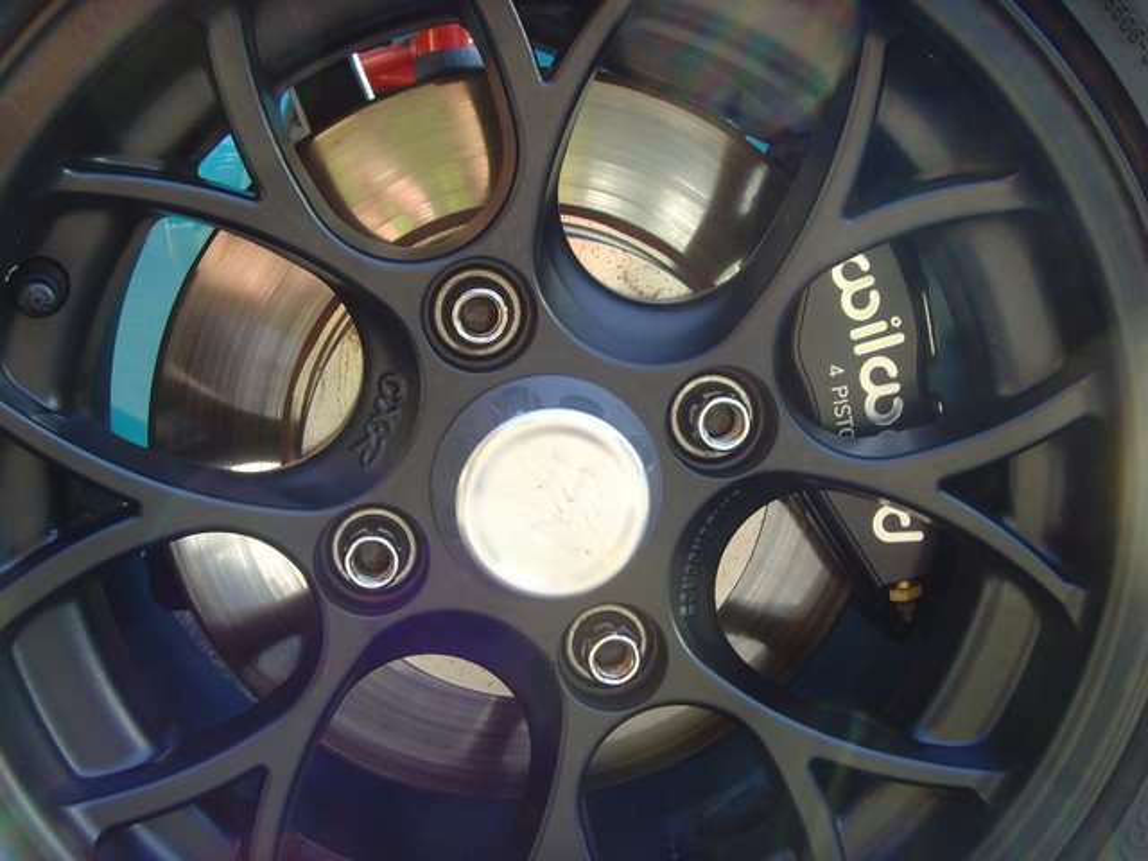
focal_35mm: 39
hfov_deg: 47.9
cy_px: 430
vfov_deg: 36.8
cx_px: 574
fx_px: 1293
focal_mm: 6.6
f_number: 3.5
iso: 100
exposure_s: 1/90
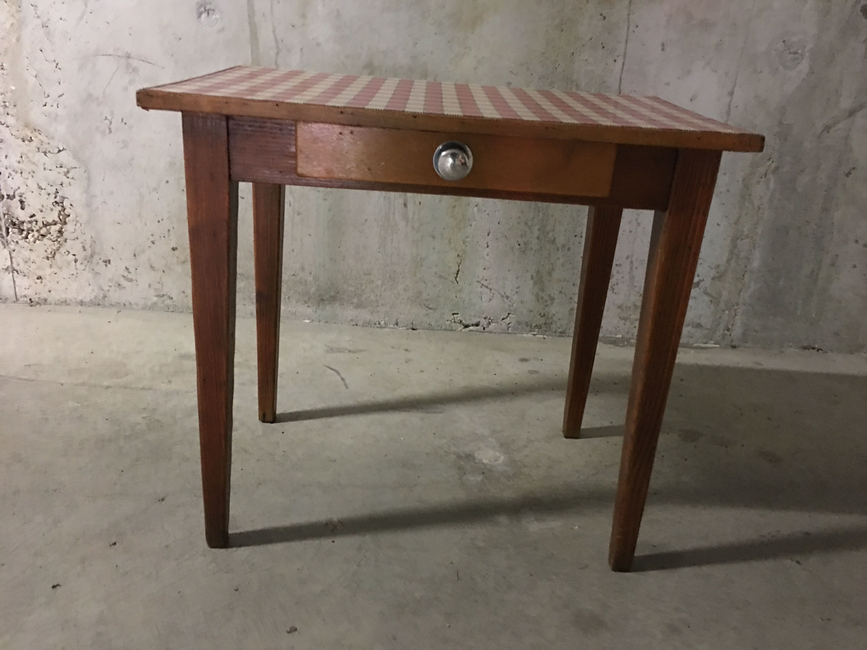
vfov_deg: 48.2
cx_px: 434
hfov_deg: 61.7
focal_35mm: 29
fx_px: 726
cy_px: 325
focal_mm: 4.15
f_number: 2.2
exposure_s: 1/4
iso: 125
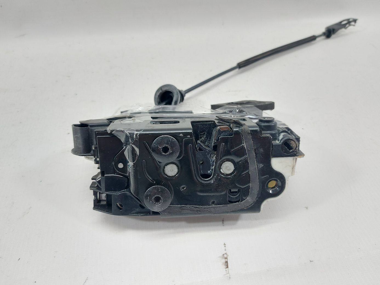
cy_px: 142
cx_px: 190
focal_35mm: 24
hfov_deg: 71.6
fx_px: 263
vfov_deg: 56.8
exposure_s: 1/50
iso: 100
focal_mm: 5.23
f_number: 1.8
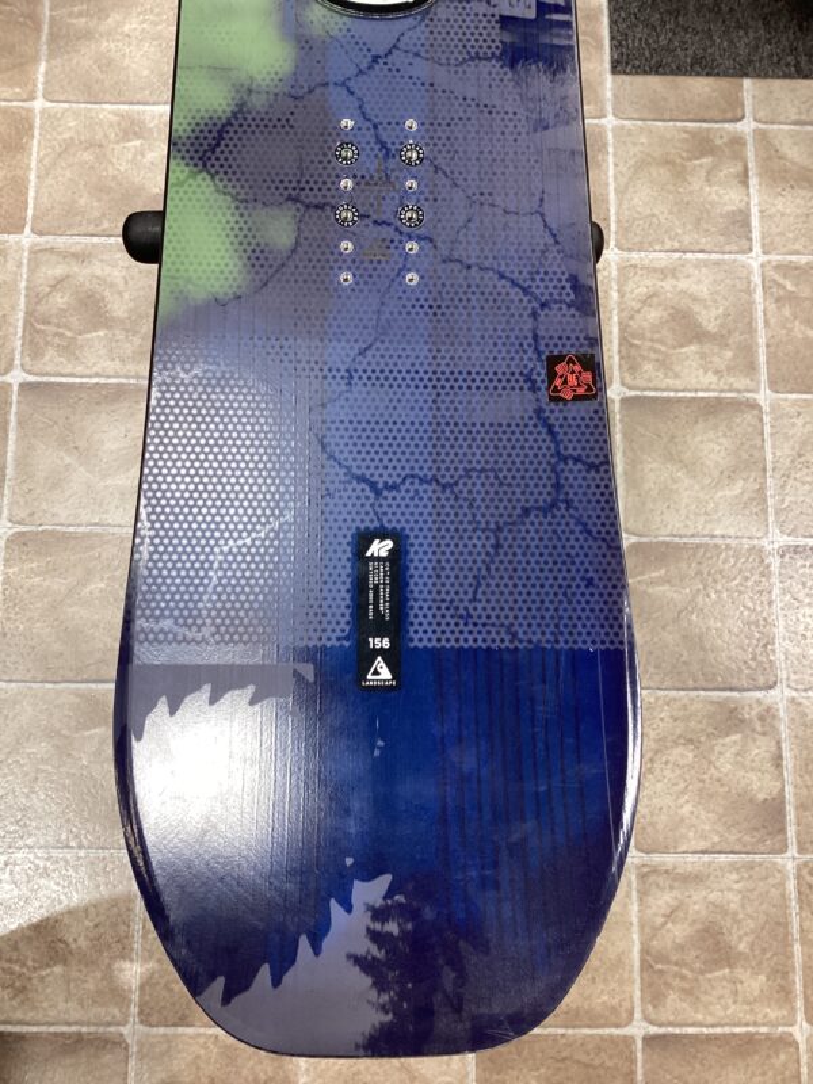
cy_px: 542
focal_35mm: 31
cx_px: 406
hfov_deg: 45.4
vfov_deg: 58.4
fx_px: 971
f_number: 2.4
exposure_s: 1/50
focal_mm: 3.3
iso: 100
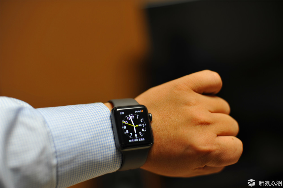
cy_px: 94
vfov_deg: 26.9
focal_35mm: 50
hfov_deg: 39.6
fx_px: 393
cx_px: 142
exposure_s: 1/30
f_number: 2.5
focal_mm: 50
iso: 200
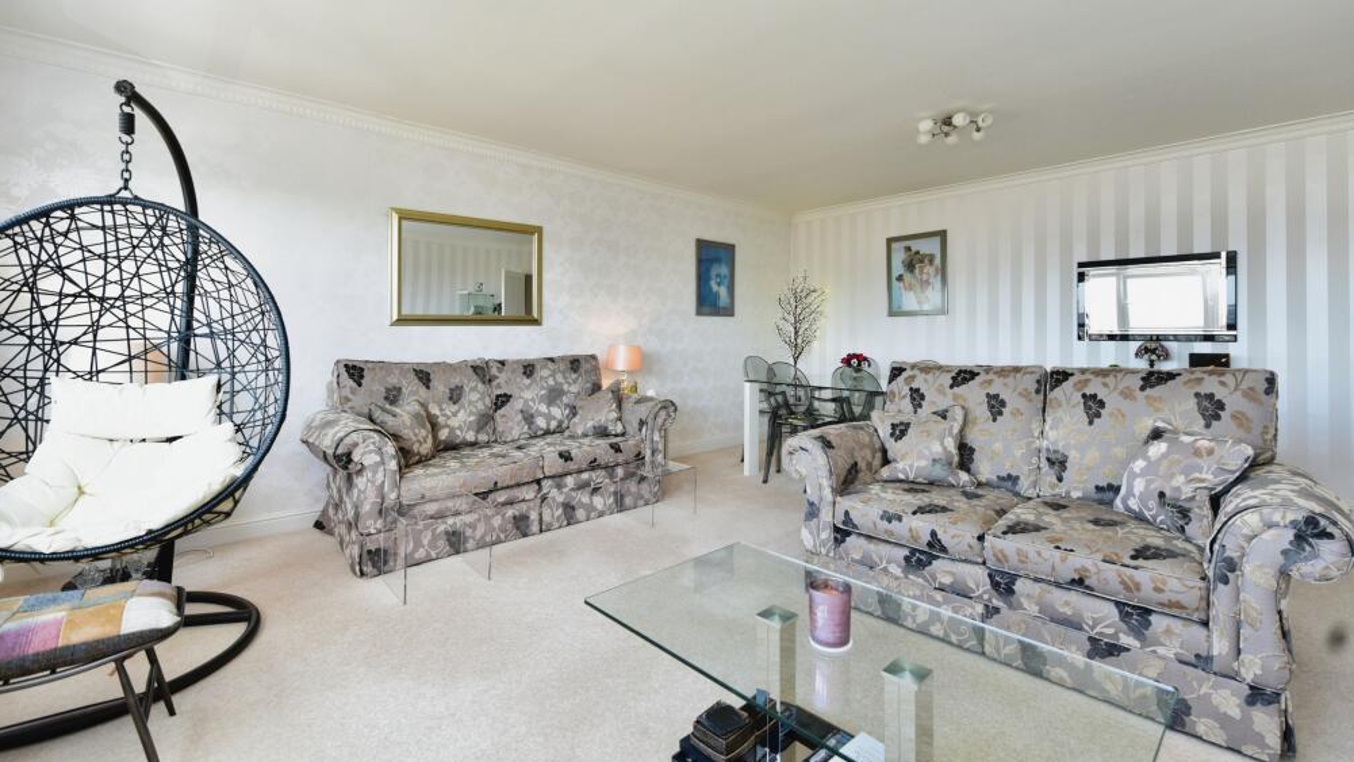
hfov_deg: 103.0
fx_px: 539
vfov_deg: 69.9
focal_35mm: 15
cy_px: 311
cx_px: 690
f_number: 4
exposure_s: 1/60
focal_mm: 14
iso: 400
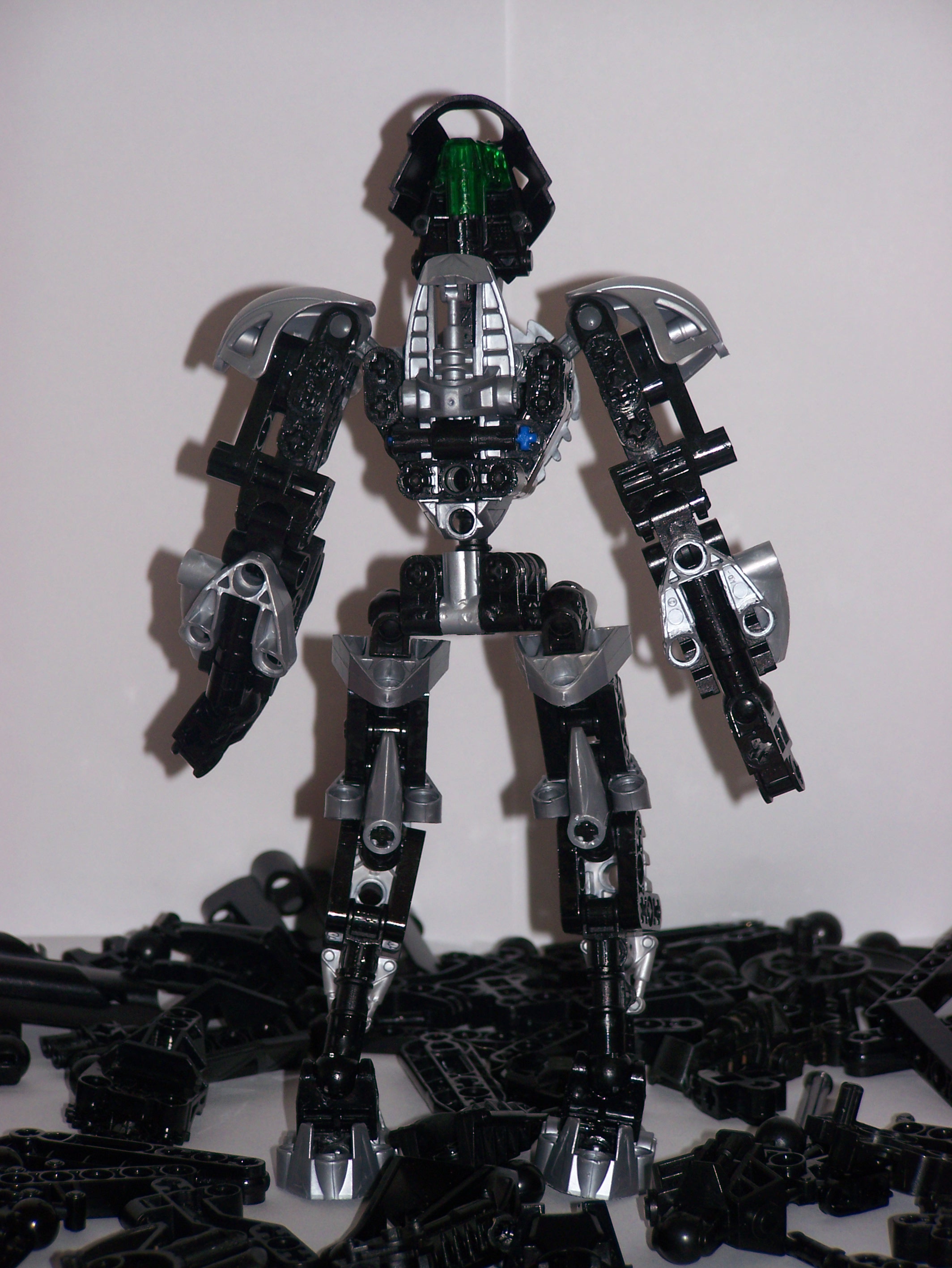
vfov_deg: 11.7
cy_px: 634
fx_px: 6190
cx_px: 476
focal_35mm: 169
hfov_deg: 8.8
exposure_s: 1/125
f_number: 3.2
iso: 80
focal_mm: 28
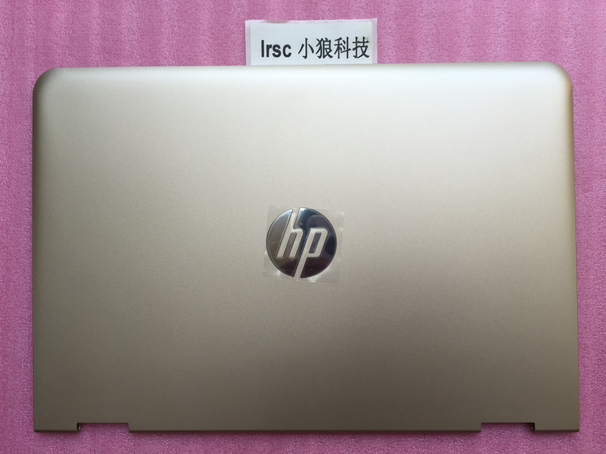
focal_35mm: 29
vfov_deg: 48.2
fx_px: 508
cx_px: 303
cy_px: 227
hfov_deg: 61.7
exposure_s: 1/165
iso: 32
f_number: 2.2
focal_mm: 4.15
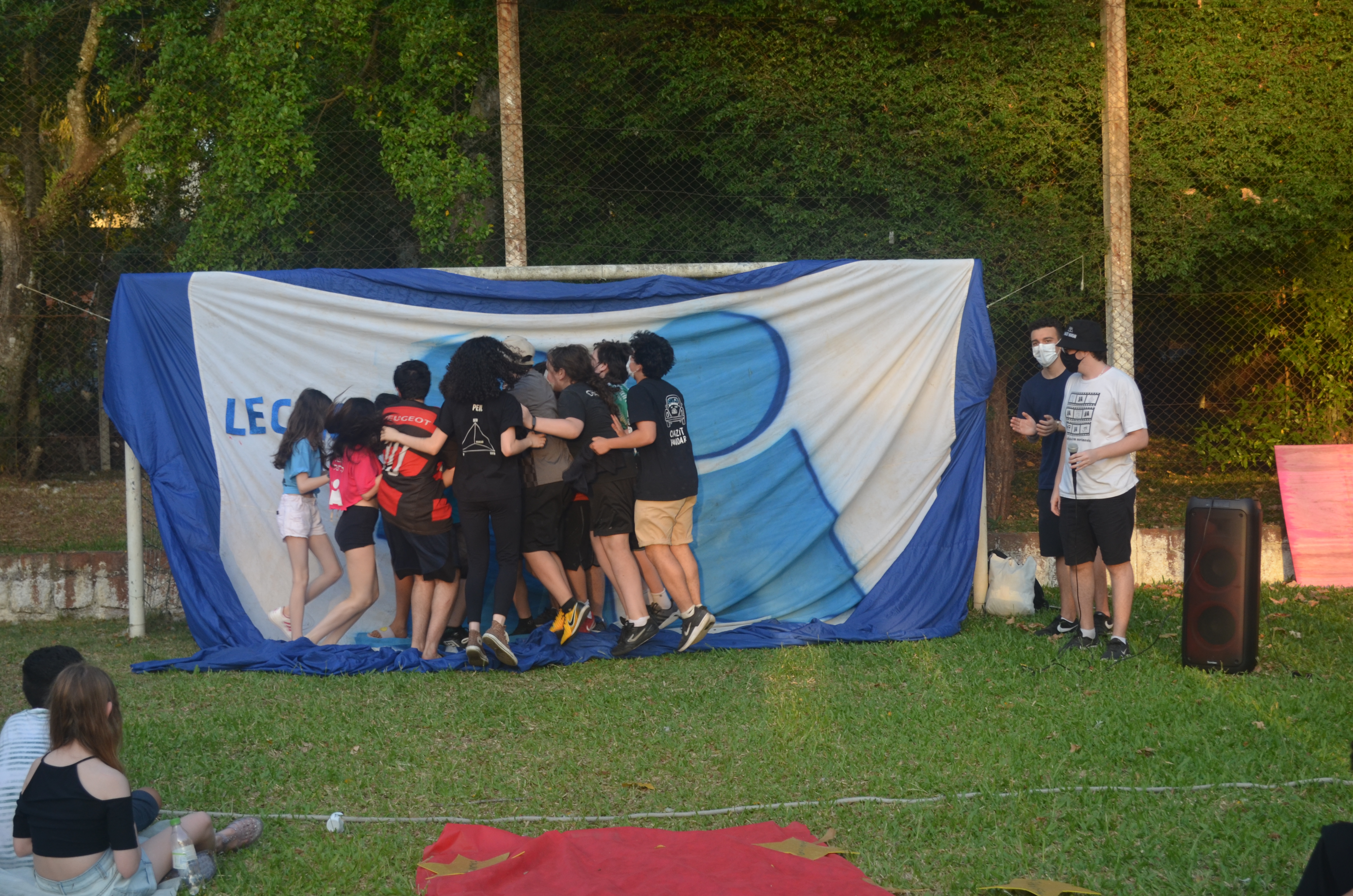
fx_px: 2250
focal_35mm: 60
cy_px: 448
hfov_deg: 33.5
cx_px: 676
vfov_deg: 22.5
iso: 320
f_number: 5.6
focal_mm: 40
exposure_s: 1/125
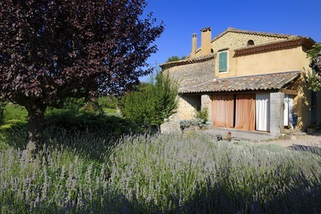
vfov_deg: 51.2
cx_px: 160
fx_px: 223
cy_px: 107
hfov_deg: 71.5
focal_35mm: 25
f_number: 11
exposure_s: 1/200
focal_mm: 24
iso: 200
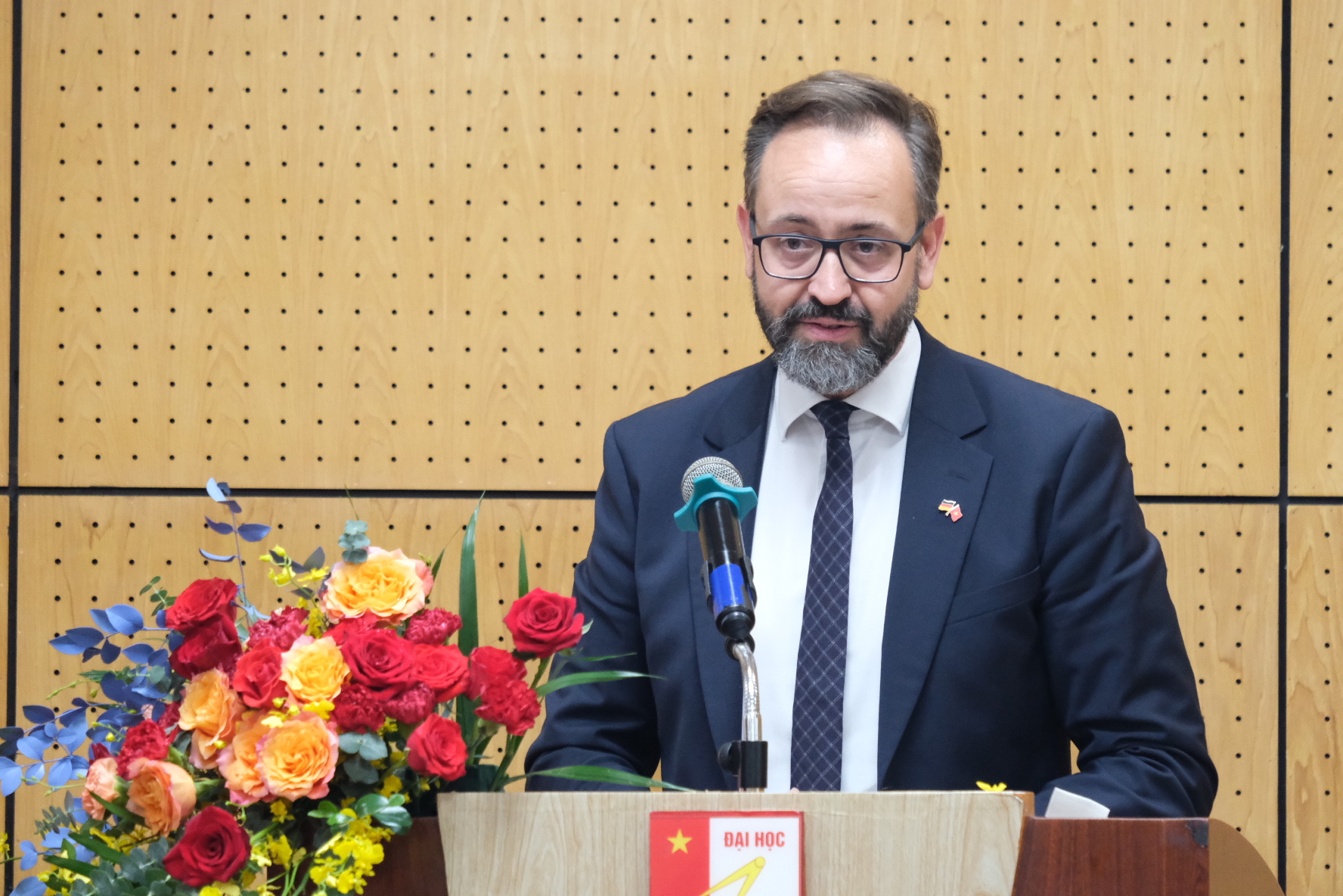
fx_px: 11191
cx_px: 672
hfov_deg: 6.9
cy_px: 448
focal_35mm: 300
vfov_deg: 4.6
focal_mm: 200
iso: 6400
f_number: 5.6
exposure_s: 1/125
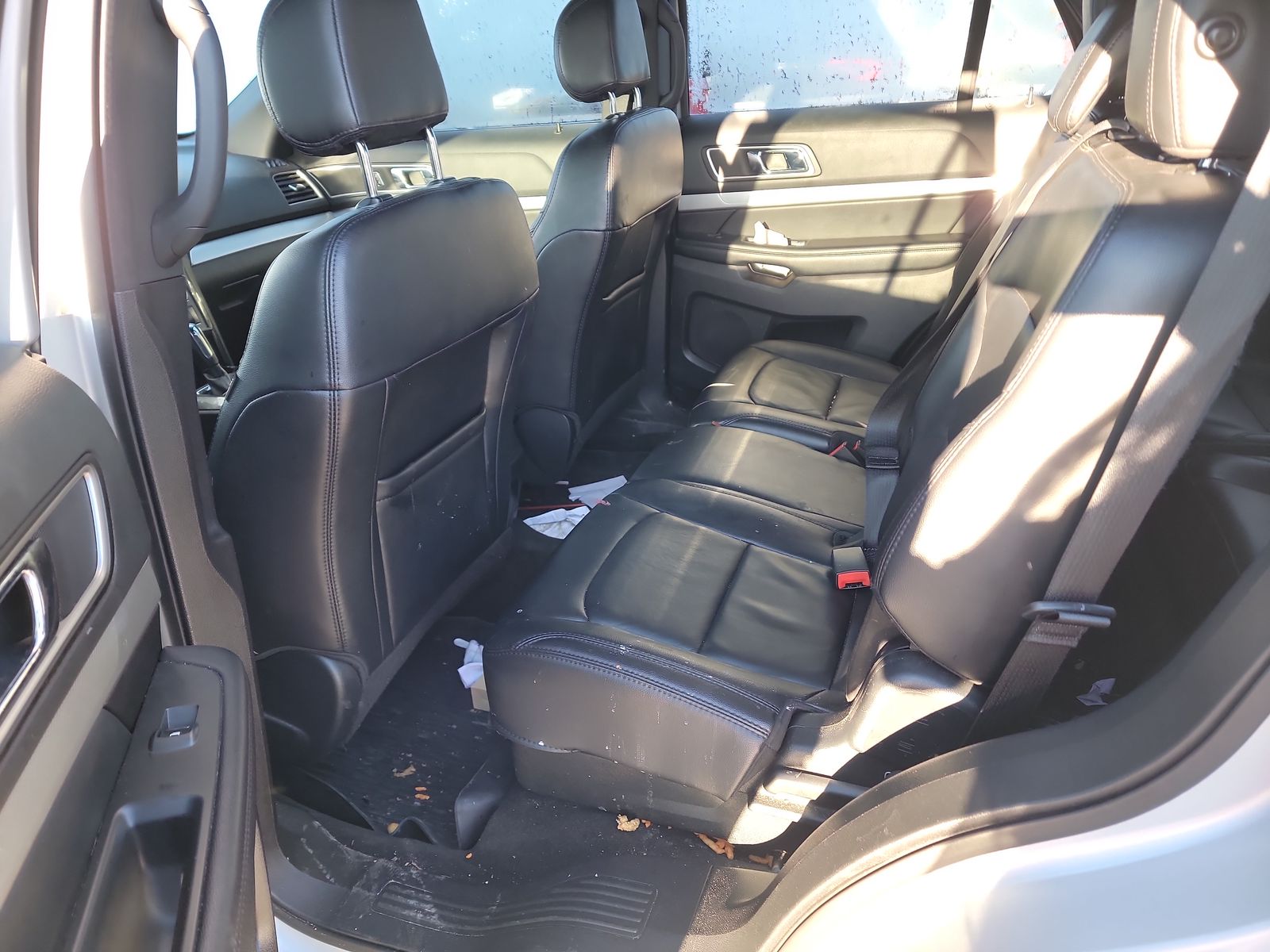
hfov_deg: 71.6
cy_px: 476
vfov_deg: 56.8
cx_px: 635
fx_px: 881
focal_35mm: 24
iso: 187
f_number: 1.8
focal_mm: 6.7
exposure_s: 1/59
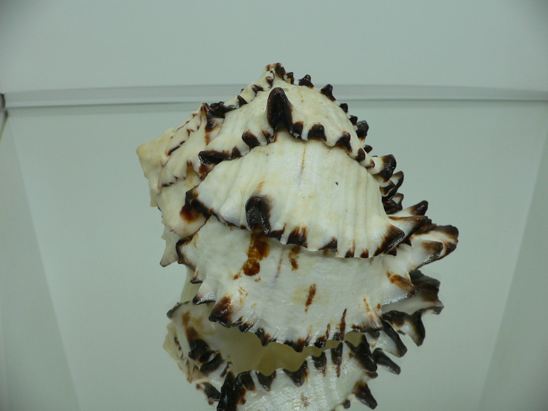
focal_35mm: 35
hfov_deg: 52.6
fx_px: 554
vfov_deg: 40.7
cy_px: 206
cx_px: 274
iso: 100
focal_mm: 4.6
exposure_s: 1/60
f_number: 2.8
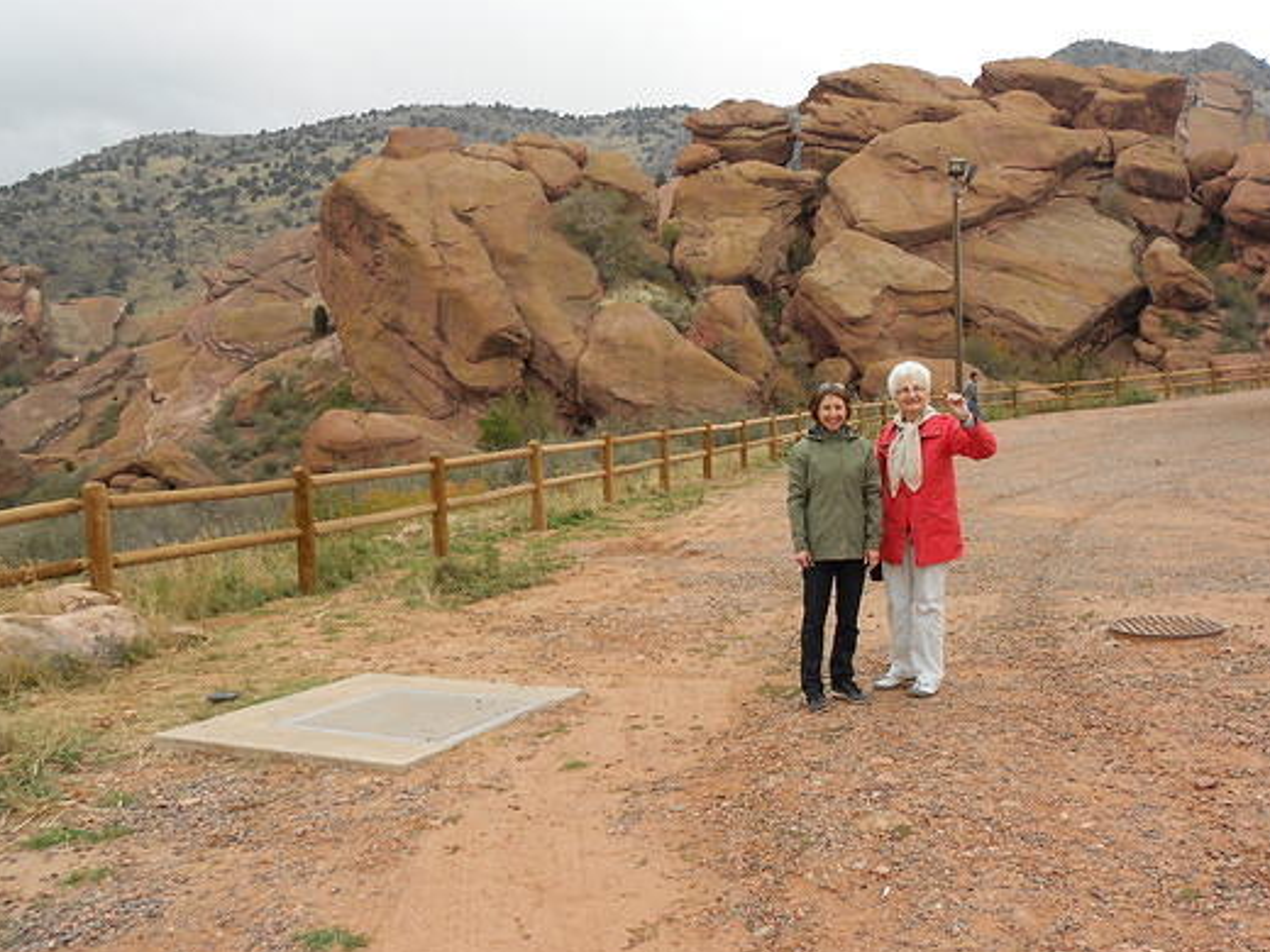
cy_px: 459
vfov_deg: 44.2
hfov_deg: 56.6
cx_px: 723
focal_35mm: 32
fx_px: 1174
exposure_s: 1/200
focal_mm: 4.6
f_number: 3.2
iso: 80
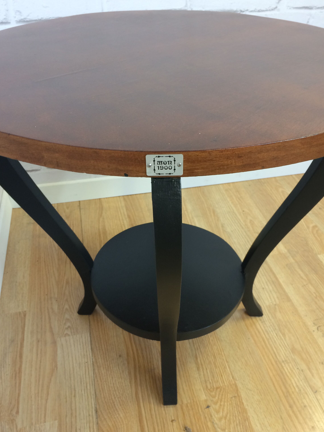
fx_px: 387
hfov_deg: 45.4
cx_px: 163
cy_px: 211
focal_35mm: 31
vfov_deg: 58.3
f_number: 2.2
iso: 100
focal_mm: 4.15
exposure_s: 1/33
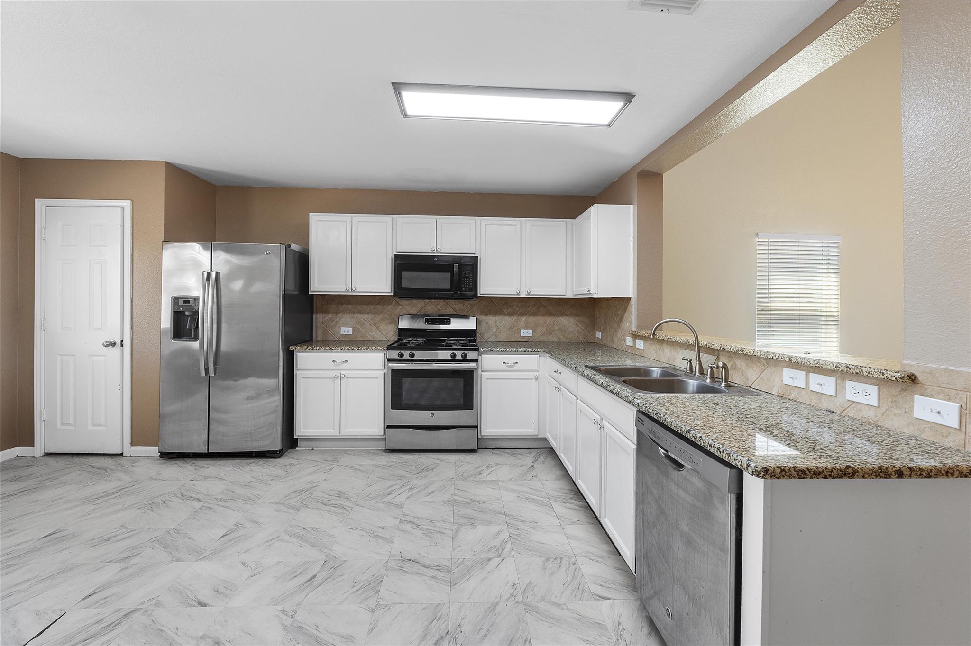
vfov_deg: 74.6
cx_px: 486
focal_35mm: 16
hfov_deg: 97.6
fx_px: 425
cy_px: 323
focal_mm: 10.5
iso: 100
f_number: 9
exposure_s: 1/25
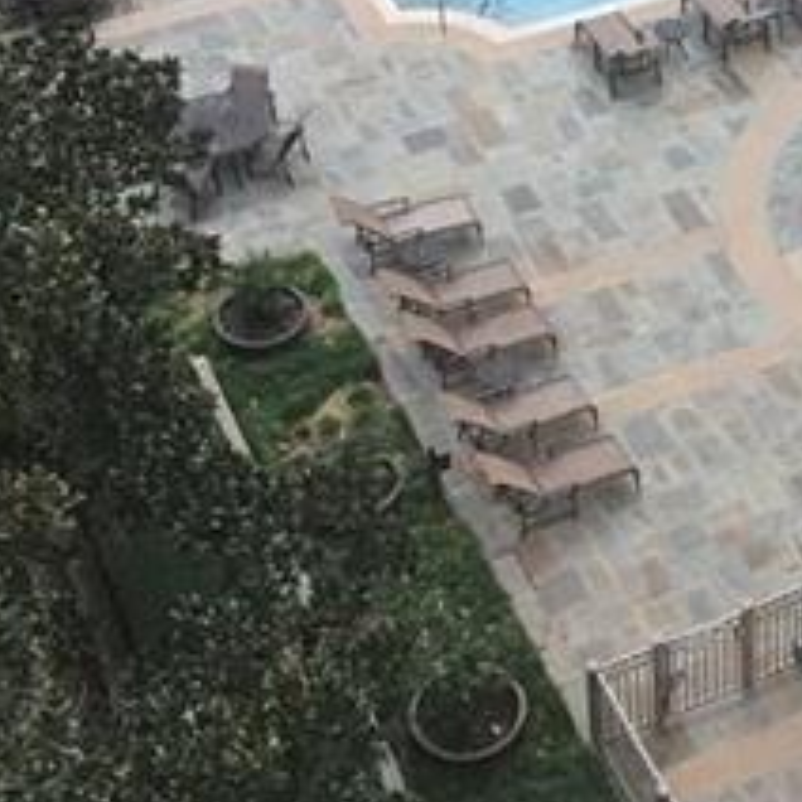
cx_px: 810
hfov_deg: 18.2
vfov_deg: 18.3
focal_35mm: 93
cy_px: 45
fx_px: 2438
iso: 32
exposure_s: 1/15
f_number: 2.2
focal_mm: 4.15
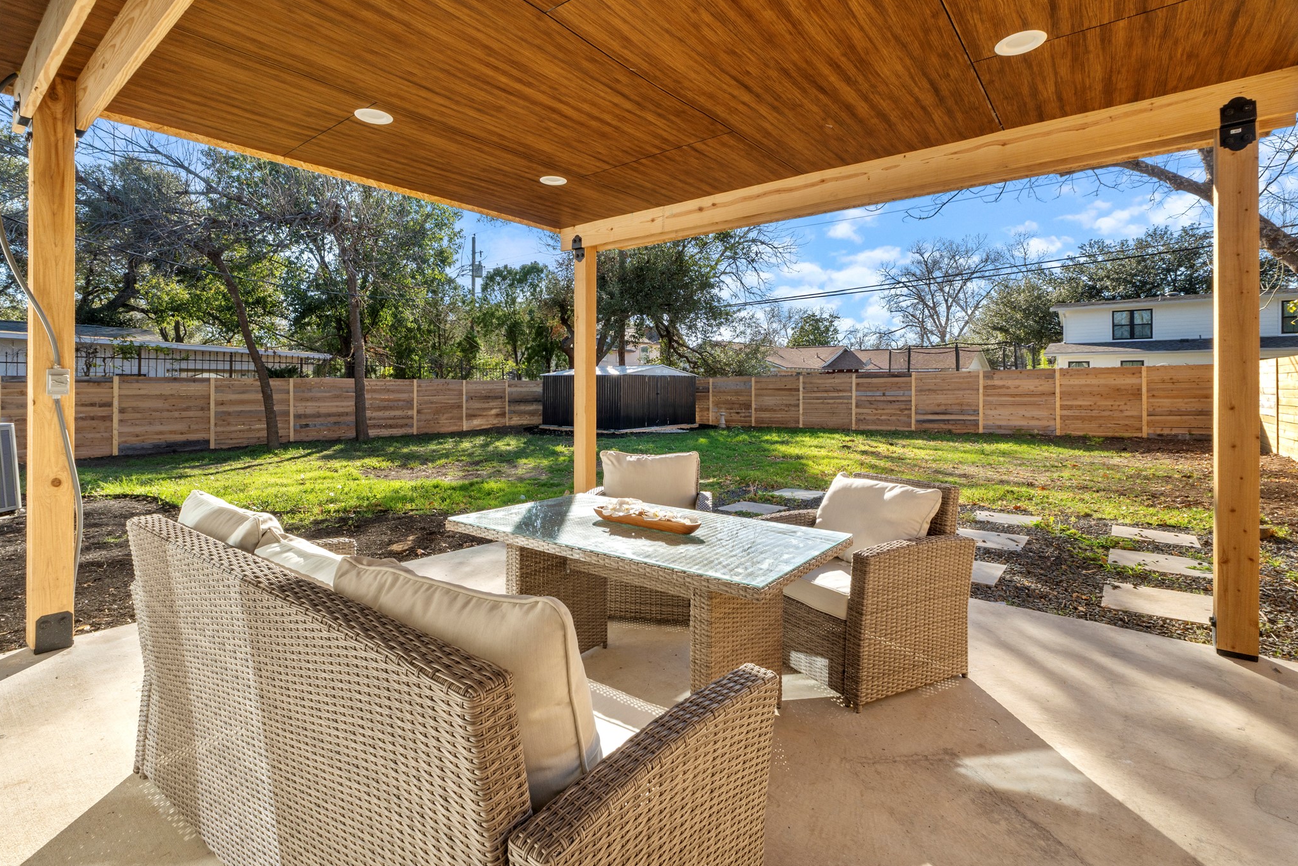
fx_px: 577
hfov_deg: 96.7
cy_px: 419
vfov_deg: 73.7
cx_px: 645
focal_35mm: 16
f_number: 11
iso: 250
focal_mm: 10
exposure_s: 1/60
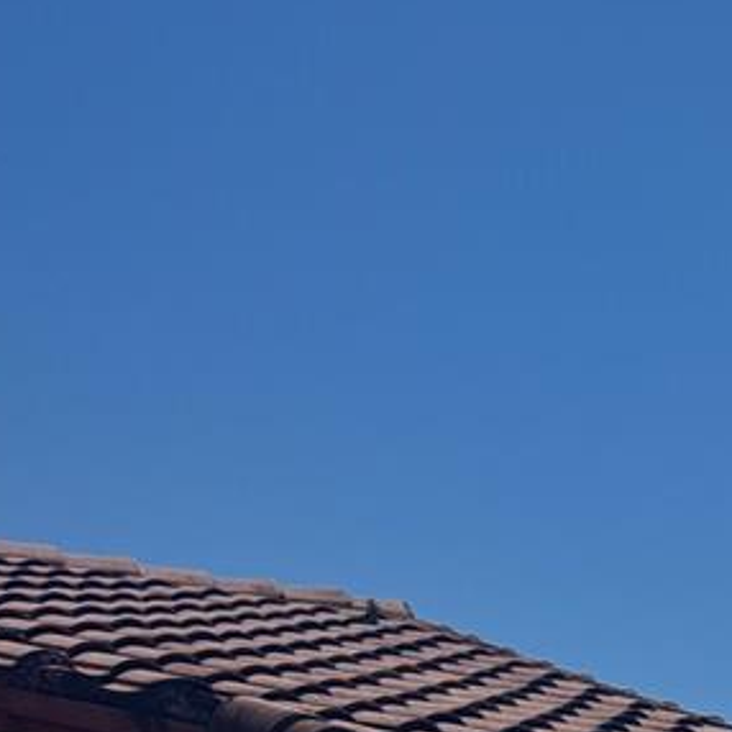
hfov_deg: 18.0
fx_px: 2129
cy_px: 1316
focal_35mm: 89
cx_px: 996
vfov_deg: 16.4
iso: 80
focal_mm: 6.76
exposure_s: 1/9009
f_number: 1.78
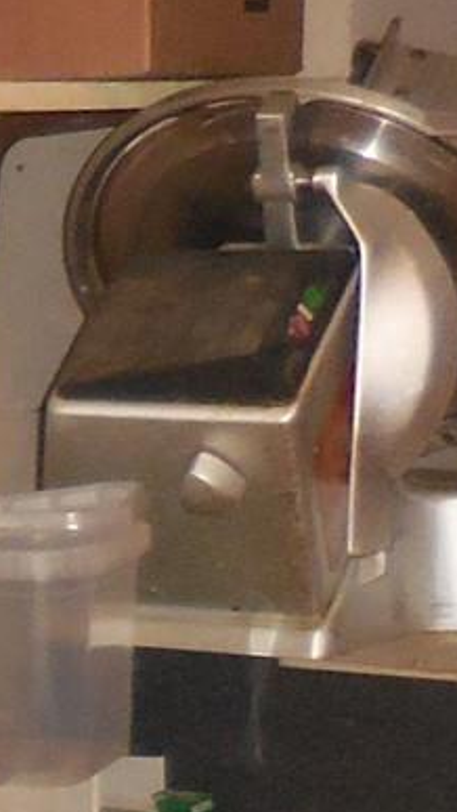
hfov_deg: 7.5
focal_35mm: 144
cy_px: 726
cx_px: -862
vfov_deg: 14.8
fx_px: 3099
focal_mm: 4.5
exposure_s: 1/25
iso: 400
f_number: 3.3
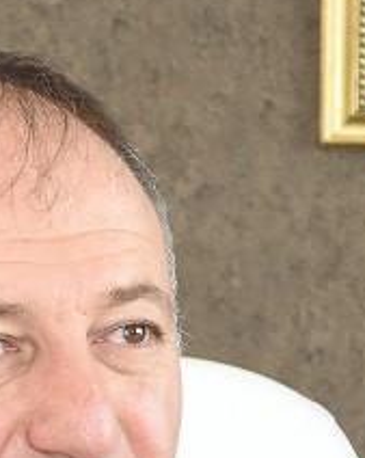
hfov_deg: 2.7
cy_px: 780
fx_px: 7585
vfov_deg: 3.4
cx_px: -220
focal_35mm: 560
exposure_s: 1/160
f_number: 5
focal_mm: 75
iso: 1800
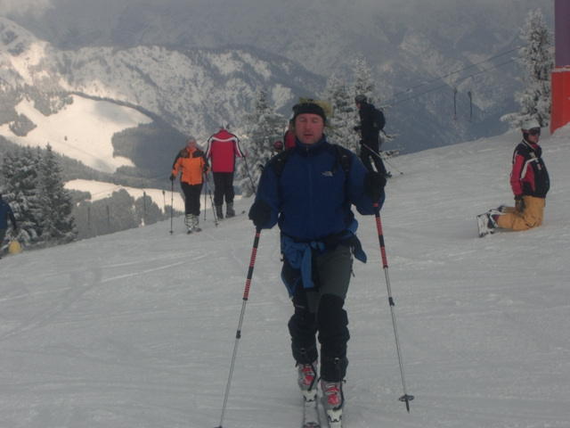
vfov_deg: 13.0
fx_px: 1877
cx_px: 285
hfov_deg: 17.3
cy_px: 214
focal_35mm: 114
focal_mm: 23.7
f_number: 5.1
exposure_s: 1/800
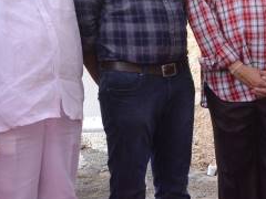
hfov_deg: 21.2
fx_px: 669
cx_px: 307
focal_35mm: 87
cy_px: 32
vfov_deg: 16.8
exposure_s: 1/100
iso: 500
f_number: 5.6
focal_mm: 22
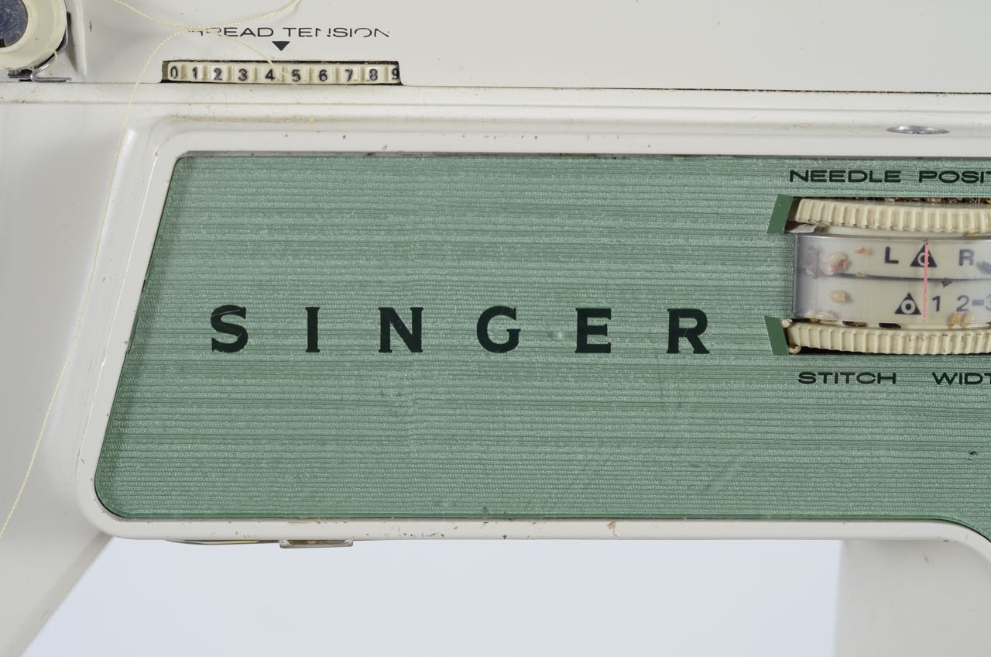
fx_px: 2060
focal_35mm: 75
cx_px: 496
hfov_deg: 27.0
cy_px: 328
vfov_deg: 18.1
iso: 100
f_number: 5.6
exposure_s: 1/125
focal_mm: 50
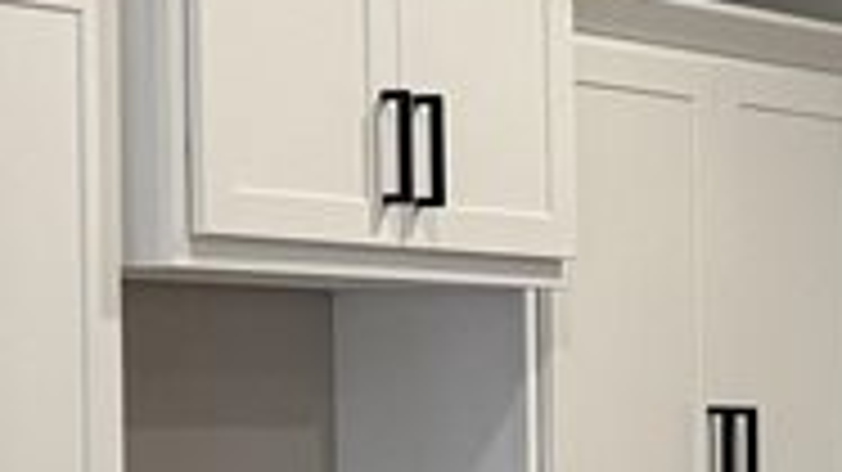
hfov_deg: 10.6
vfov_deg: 6.7
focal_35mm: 179
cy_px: 582
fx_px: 3995
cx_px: 1873
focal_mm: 6.76
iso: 160
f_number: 1.78
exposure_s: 1/214
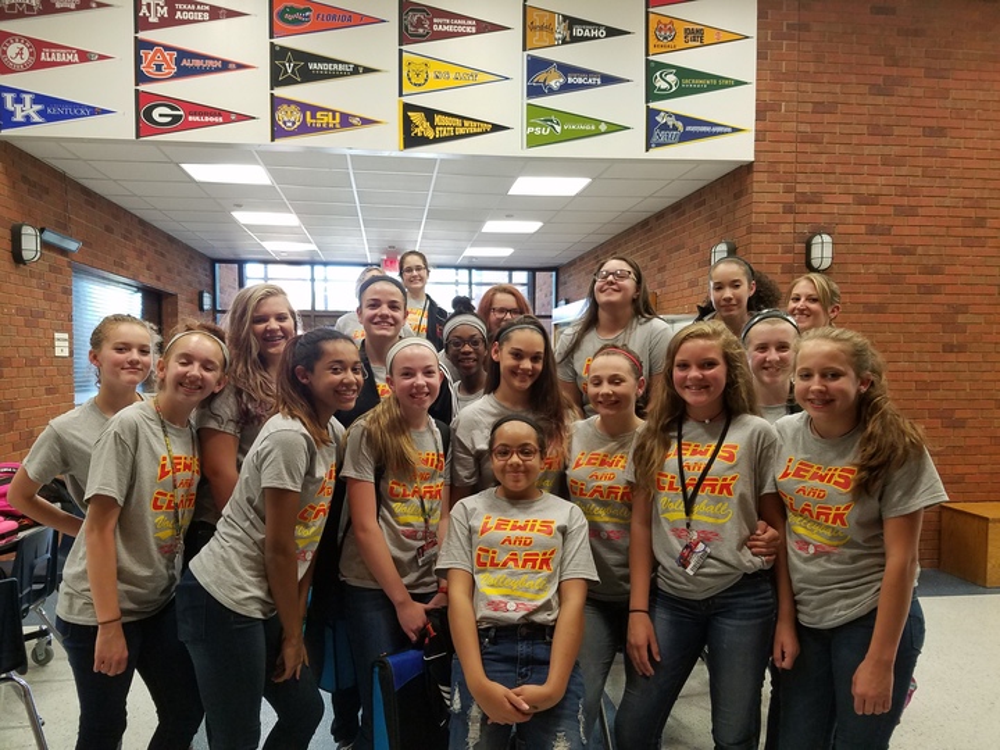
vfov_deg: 53.1
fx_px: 751
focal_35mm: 26
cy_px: 375
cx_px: 500
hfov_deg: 67.3
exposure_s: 1/40
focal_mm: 4.2
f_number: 1.7
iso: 160
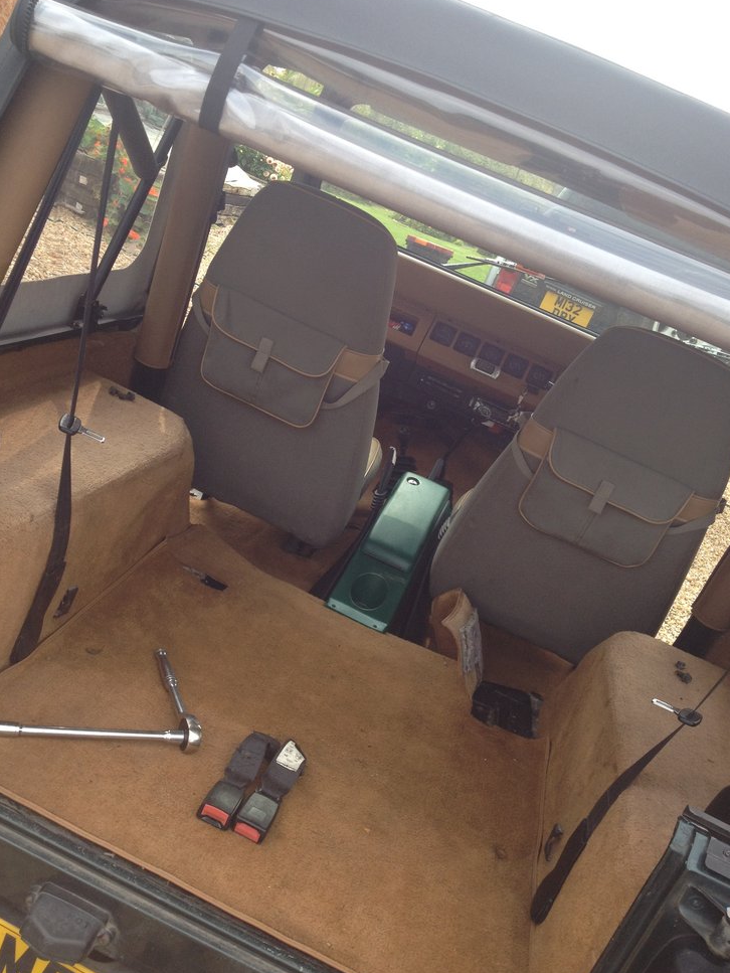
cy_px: 481
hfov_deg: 37.7
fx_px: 1068
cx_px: 362
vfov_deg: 49.0
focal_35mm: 38
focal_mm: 4.28
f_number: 2.4
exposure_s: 1/431
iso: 64
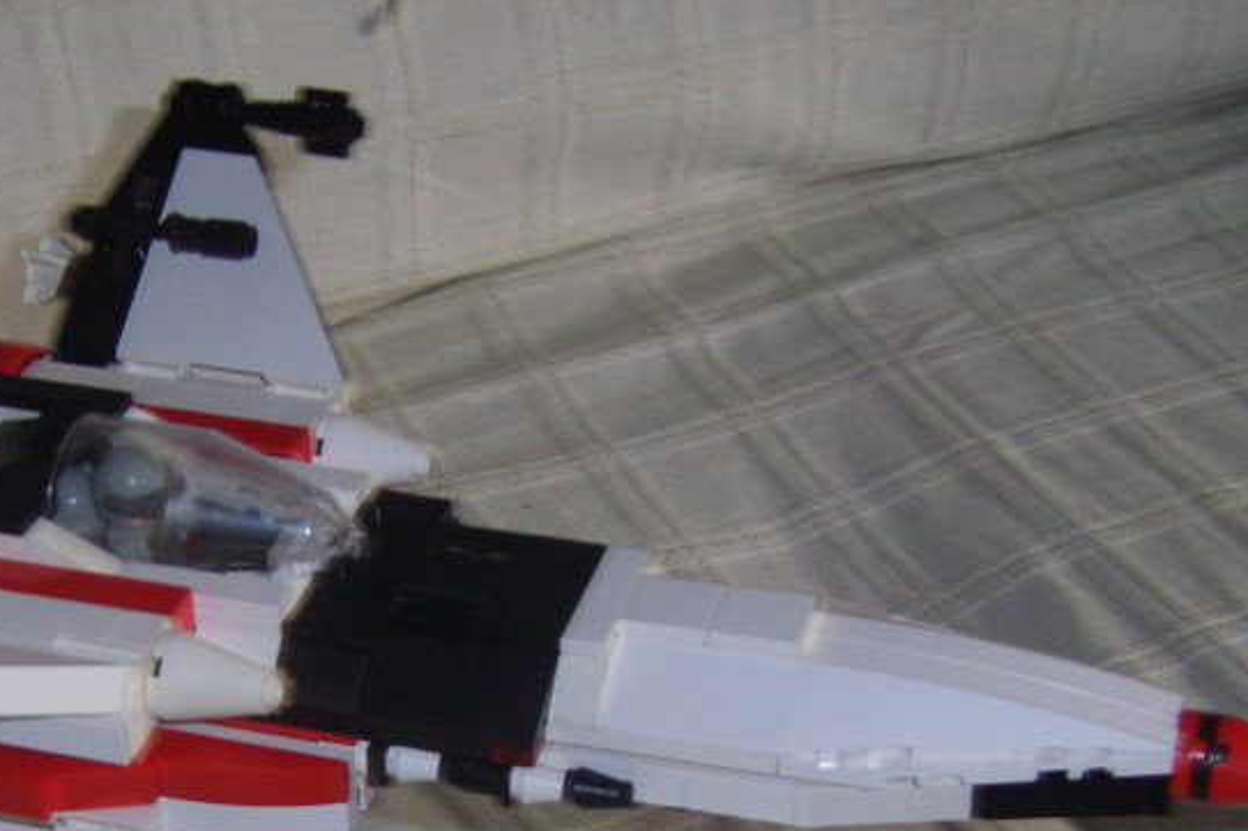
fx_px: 2426
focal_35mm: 70
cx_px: 444
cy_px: 748
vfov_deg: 19.1
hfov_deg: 28.7
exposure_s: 1/30
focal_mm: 7.8
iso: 100
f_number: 2.8
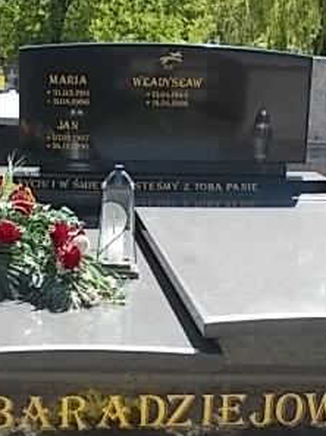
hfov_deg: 17.9
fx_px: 1032
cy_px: 324
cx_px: 137
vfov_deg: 23.6
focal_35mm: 82
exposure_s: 1/320
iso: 80
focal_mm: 5.3
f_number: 3.1
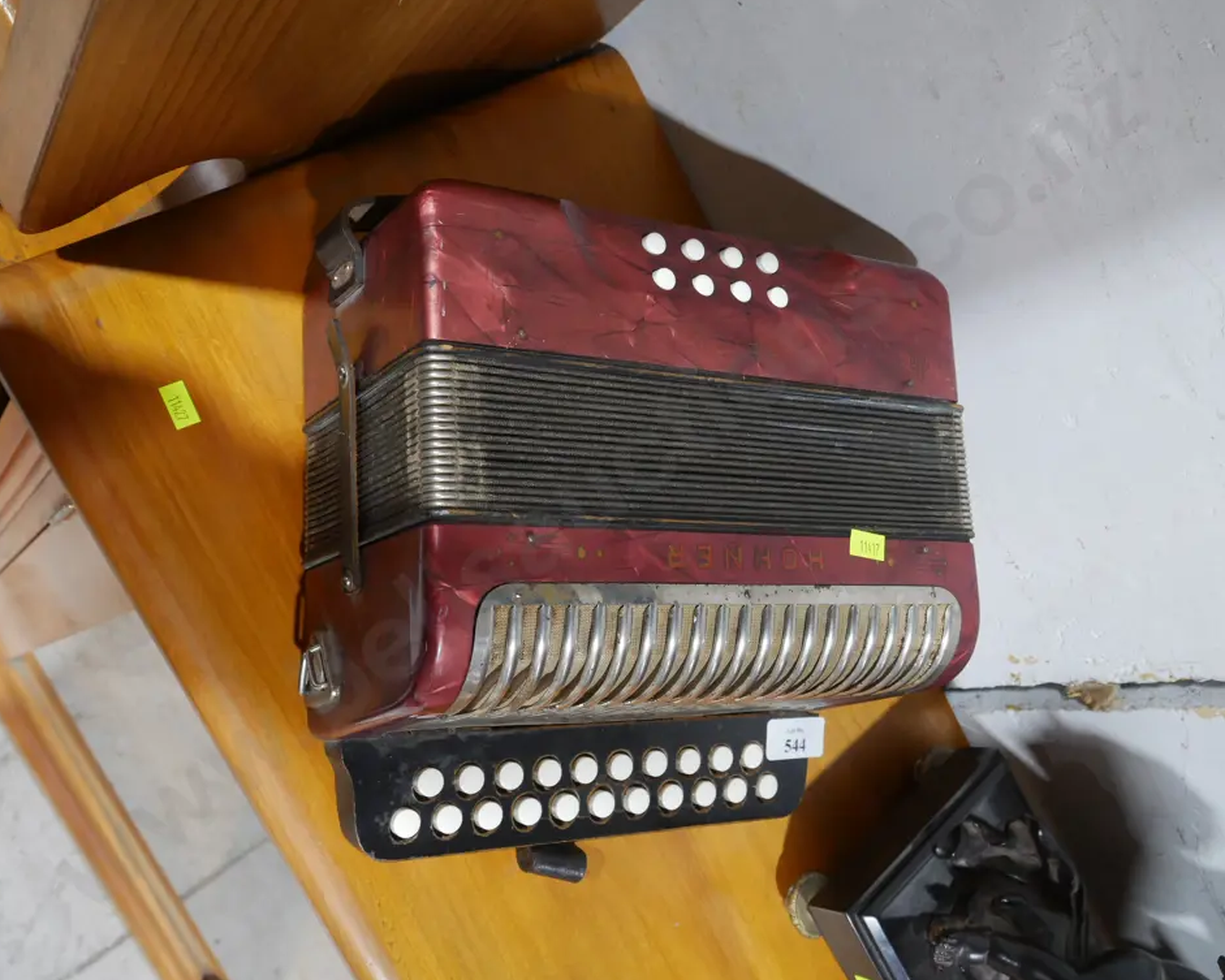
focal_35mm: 34
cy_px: 493
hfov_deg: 52.8
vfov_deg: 43.4
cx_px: 600
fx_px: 1233
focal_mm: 16
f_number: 5.3
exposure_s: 1/60
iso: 1000
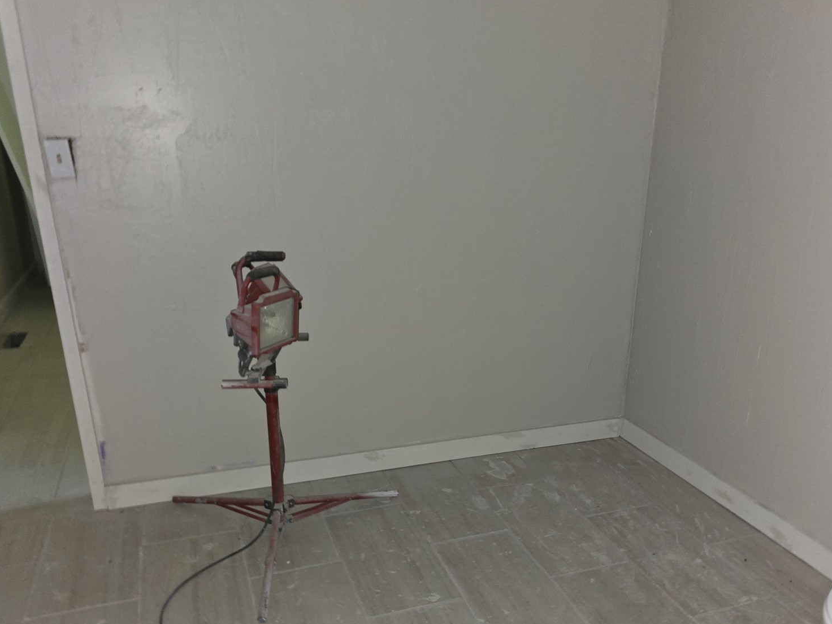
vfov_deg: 46.4
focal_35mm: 30
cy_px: 392
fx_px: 721
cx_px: 440
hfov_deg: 59.9
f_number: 1.7
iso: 125
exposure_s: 1/12
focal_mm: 6.3
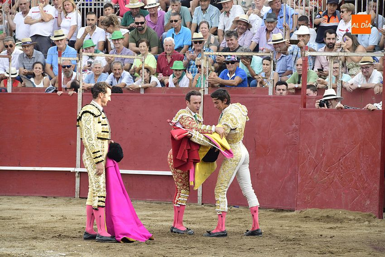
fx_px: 2139
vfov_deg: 6.9
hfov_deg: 10.3
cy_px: 128
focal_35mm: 200
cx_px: 192
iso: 1000
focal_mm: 200
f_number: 7.1
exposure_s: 1/500
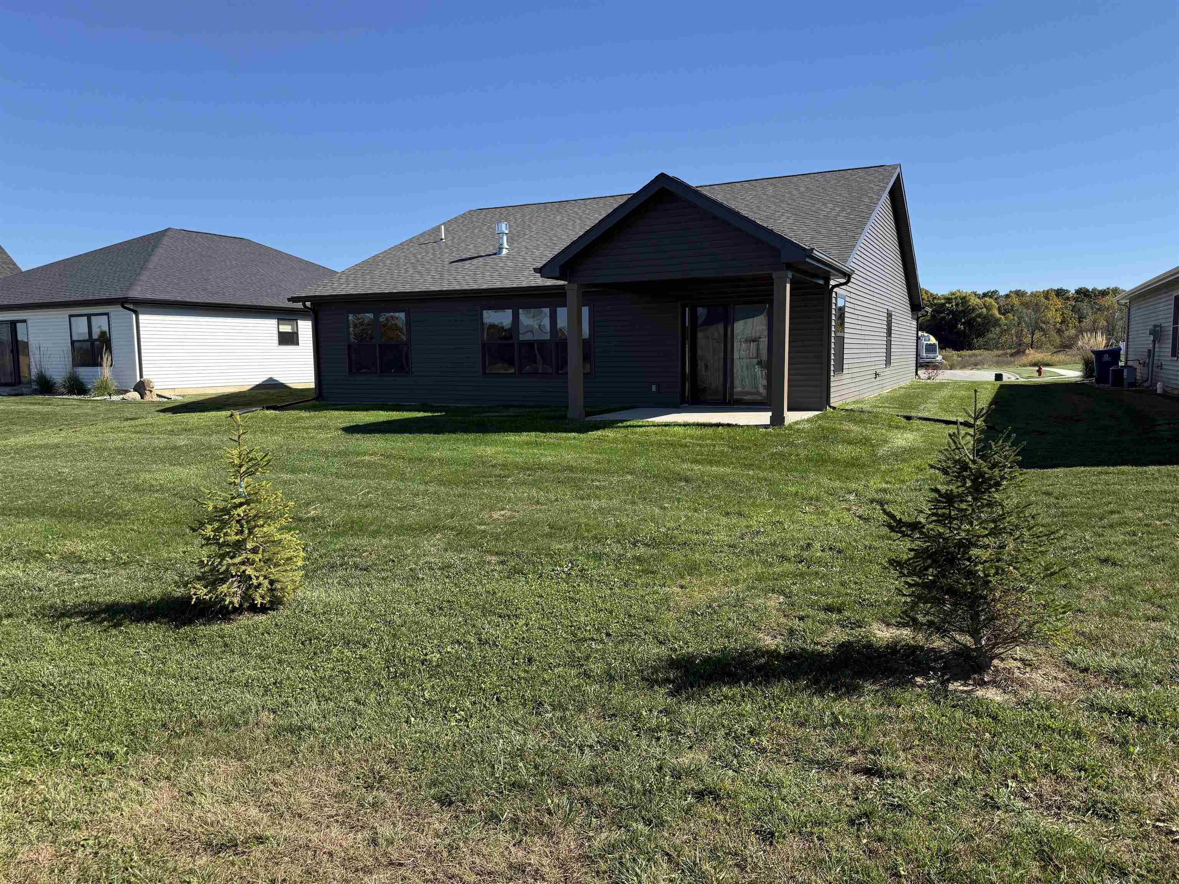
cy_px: 442
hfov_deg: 71.6
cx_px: 590
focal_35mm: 24
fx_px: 817
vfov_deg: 56.8
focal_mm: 6.76
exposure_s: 1/4167
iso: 100
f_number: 1.78
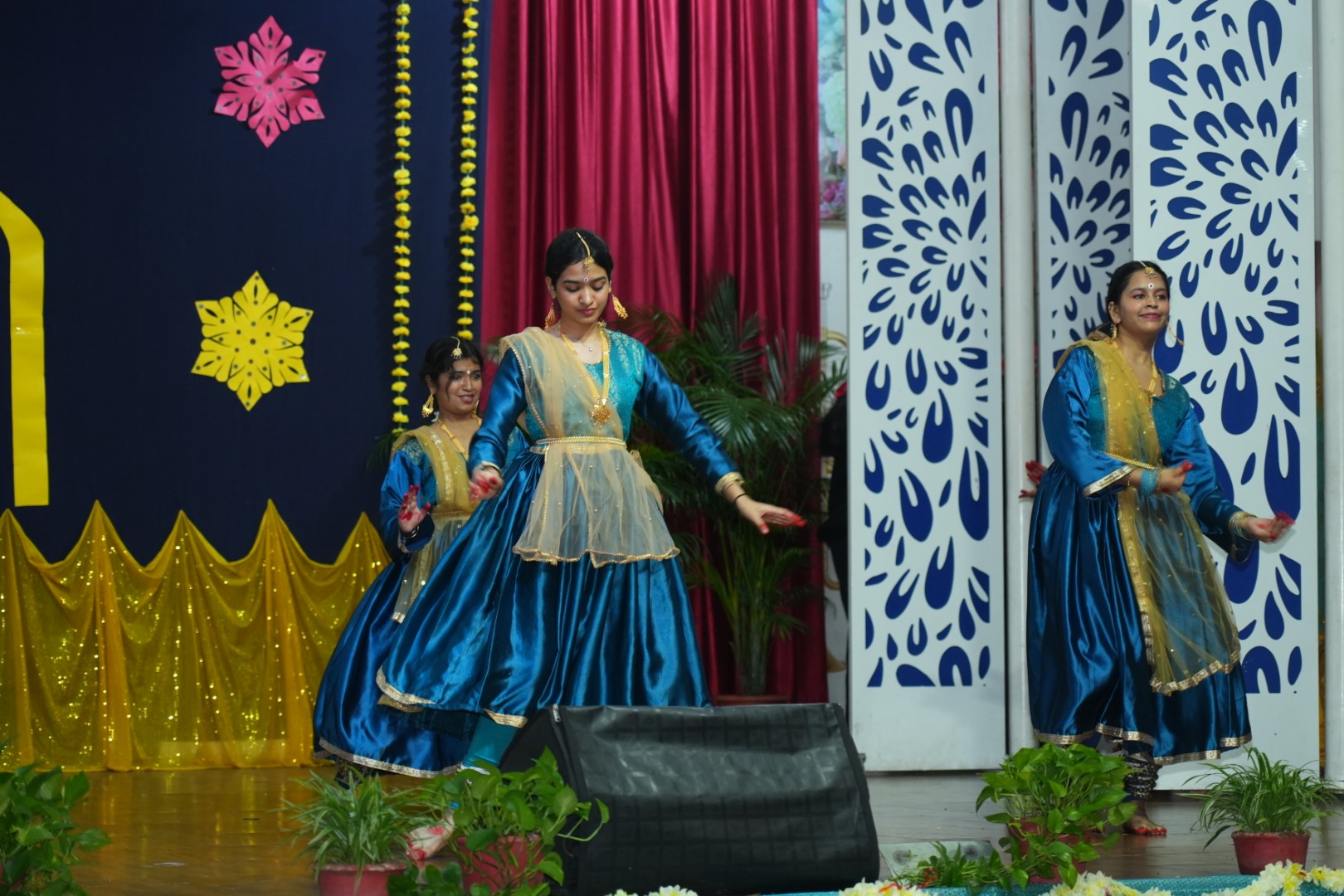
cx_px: 672
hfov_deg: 19.5
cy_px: 448
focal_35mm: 105
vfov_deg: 13.0
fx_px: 3920
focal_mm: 105
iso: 1600
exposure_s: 1/200
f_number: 4
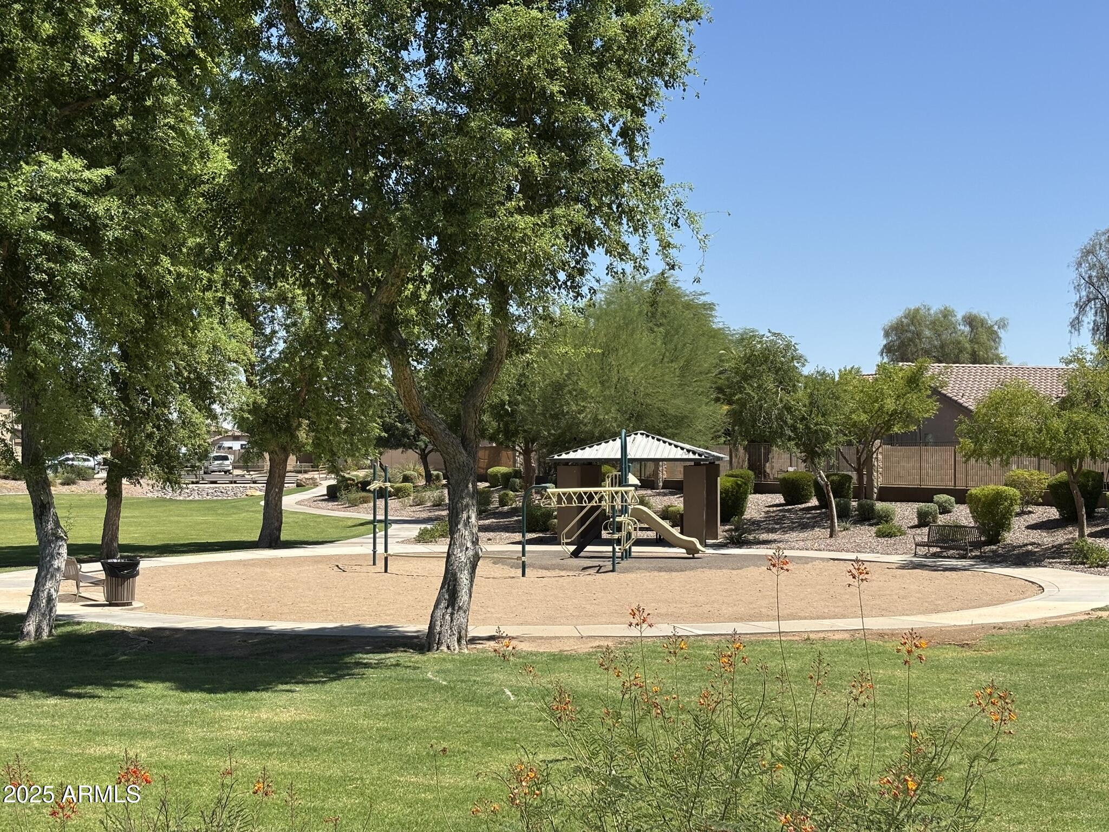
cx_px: 554
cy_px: 416
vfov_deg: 28.0
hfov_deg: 36.8
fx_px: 1666
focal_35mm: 52
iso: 40
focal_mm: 5.96
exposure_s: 1/2398
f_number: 1.6
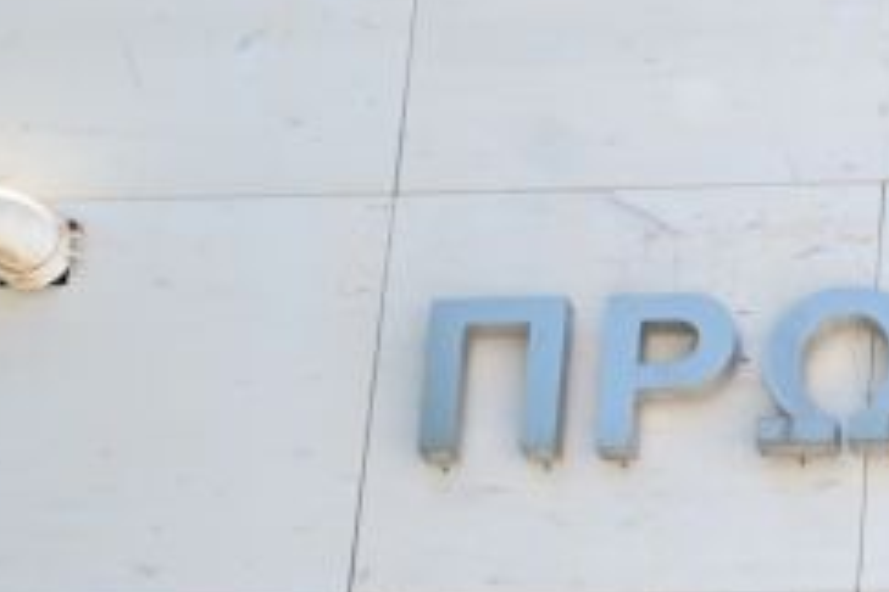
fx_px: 4148
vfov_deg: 7.9
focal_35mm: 168
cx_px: 1493
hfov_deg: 11.5
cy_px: 1111
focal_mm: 34
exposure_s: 1/800
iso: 400
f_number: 5.6
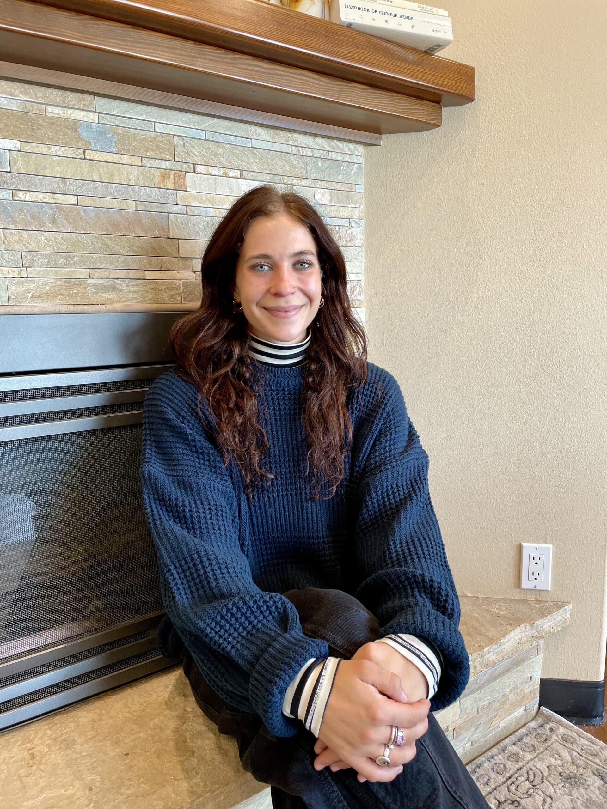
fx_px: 608
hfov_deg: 53.1
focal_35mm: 26
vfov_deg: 67.3
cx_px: 304
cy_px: 404
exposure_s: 1/55
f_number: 1.6
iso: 125
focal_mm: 4.2
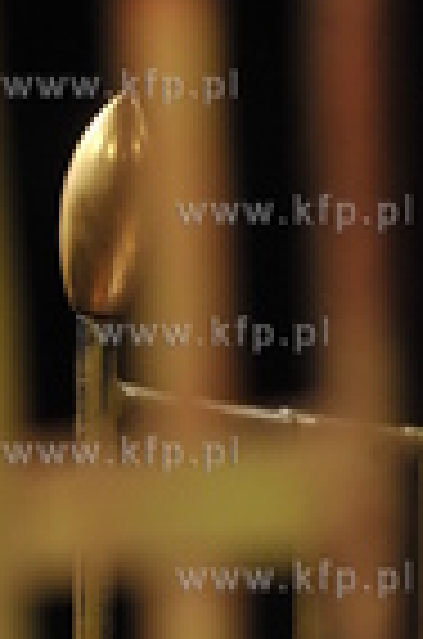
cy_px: 572
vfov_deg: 3.7
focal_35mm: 563
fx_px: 9971
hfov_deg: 2.4
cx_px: 580
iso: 2500
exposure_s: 1/160
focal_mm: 200
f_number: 5.6
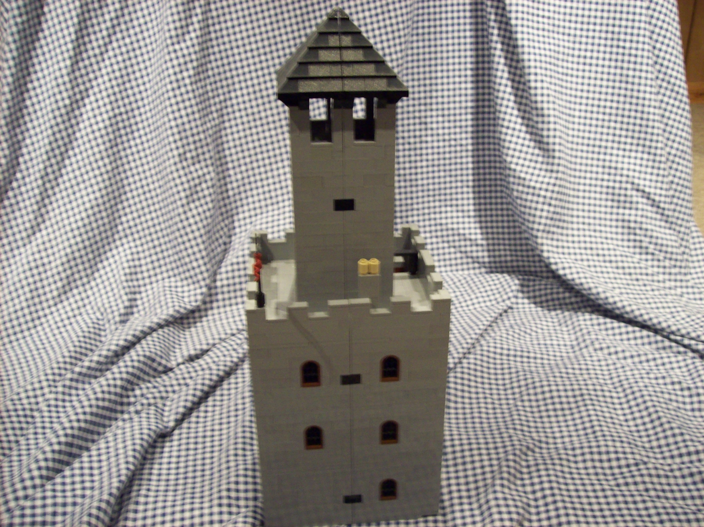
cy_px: 264
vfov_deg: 39.6
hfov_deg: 51.4
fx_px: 732
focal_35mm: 36
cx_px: 352
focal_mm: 6
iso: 183
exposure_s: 1/8
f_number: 2.7
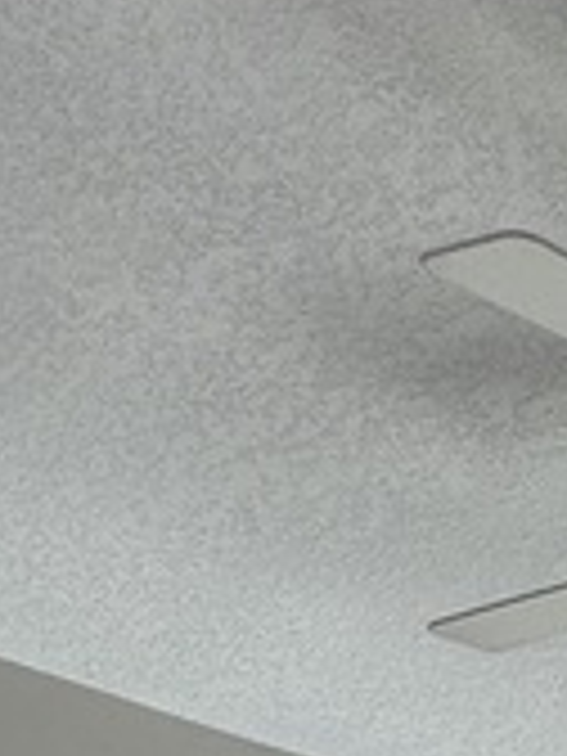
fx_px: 1966
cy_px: 1570
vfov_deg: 16.1
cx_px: 936
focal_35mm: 90
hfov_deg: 14.8
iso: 40
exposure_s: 1/270
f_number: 2.2
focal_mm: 2.22
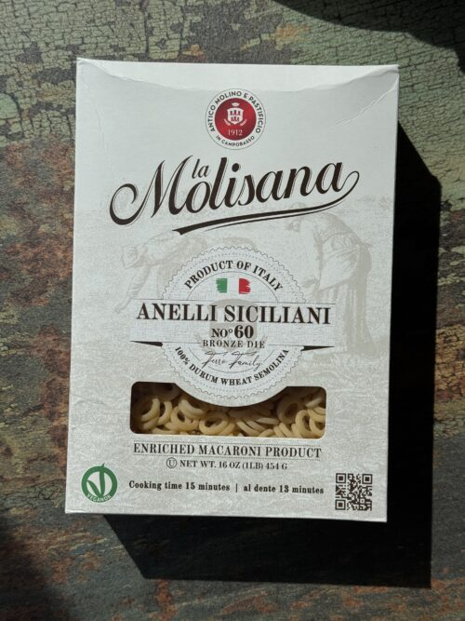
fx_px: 860
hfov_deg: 30.3
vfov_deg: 39.7
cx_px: 232
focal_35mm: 48
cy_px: 310
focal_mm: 6.76
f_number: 1.78
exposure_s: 1/6410
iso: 64
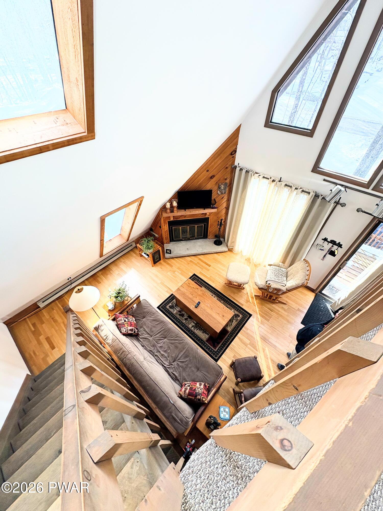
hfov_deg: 85.7
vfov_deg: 102.1
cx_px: 192
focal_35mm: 14
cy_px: 256
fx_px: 207
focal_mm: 2.22
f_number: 2.2
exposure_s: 1/131
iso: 80
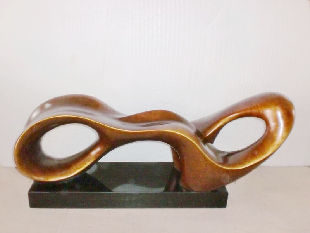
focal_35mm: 35
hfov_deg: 52.6
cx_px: 155
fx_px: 313
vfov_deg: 40.7
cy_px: 116
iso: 400
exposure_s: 1/50
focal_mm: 6.3
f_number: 3.1
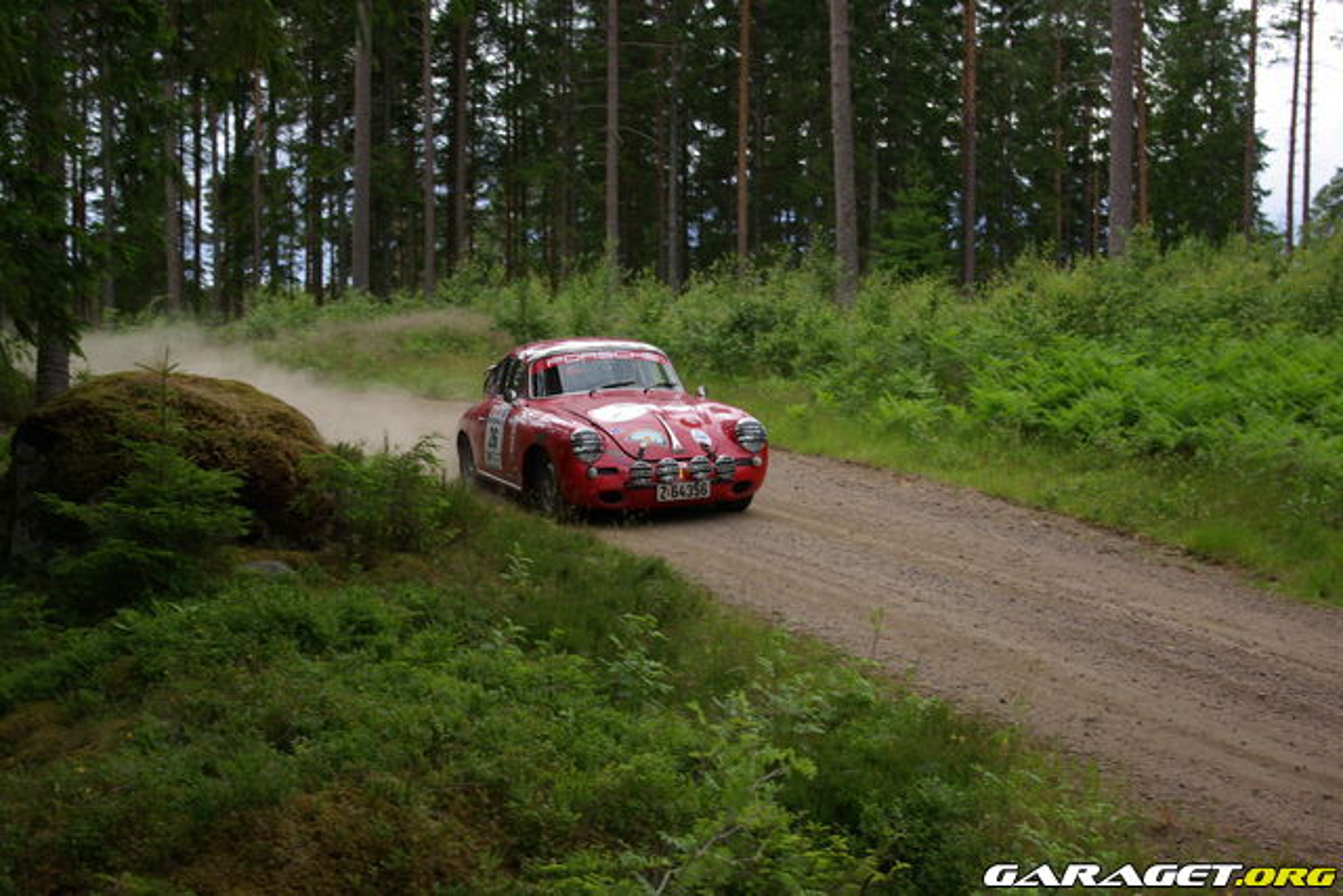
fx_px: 2239
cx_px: 672
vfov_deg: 22.6
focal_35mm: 60
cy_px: 448
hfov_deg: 33.4
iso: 200
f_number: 4.5
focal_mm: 40
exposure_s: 1/250
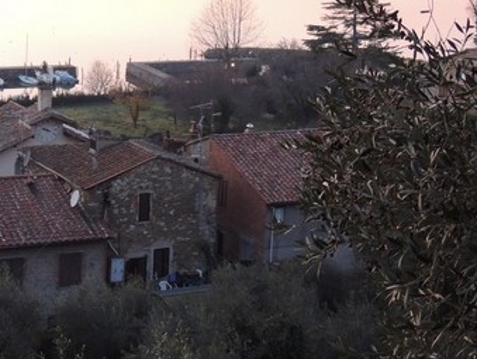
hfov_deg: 22.1
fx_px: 1200
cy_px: 137
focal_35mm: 87
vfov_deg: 17.0
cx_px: 66
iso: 400
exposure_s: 1/30
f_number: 3.6
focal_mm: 8.9
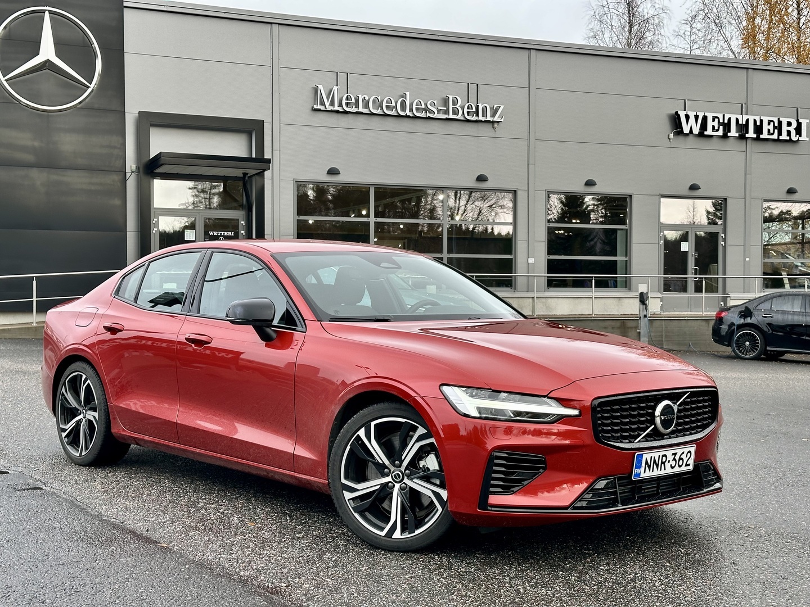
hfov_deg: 39.7
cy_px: 304
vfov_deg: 30.3
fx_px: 1123
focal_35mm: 48
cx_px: 405
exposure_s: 1/280
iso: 64
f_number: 1.78
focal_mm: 6.86
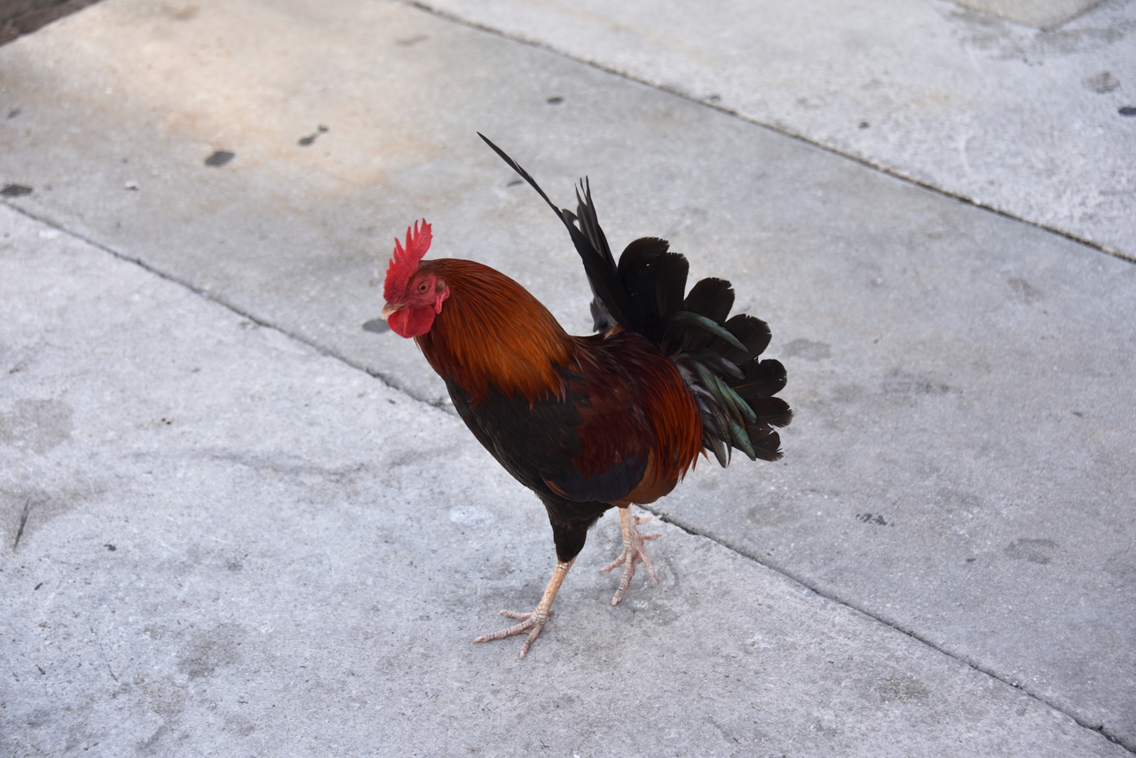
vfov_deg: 16.1
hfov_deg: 23.9
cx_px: 568
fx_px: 2683
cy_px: 379
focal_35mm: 85
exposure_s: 1/200
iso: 320
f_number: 5
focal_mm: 85
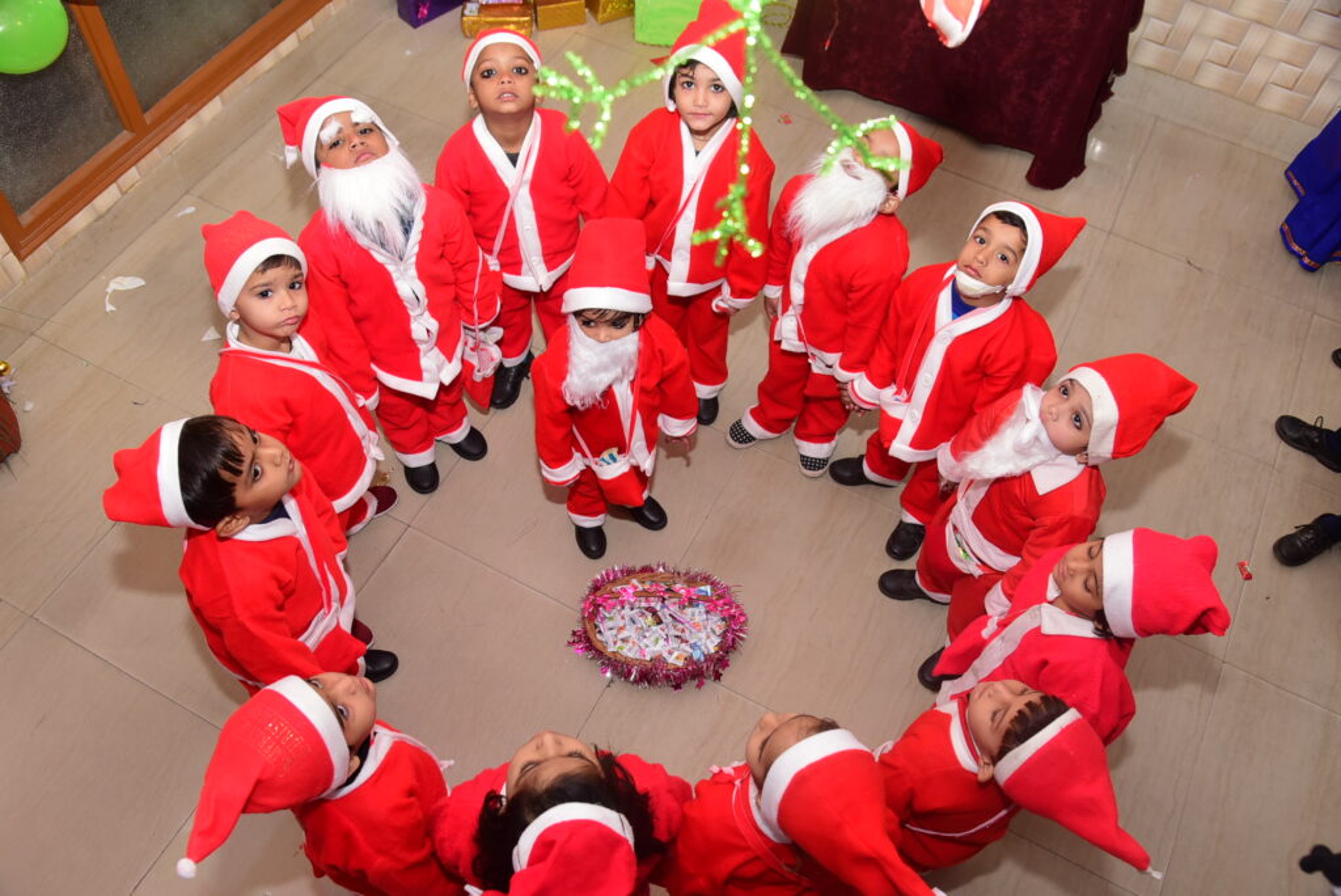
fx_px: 1118
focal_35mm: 30
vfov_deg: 43.7
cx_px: 670
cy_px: 448
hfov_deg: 61.9
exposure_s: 1/100
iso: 800
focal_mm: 30
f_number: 5
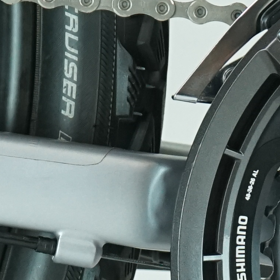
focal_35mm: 423
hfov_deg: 4.1
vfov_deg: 4.1
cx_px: -8
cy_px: 261
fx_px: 3871
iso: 1600
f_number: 5.6
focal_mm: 63
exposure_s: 1/200
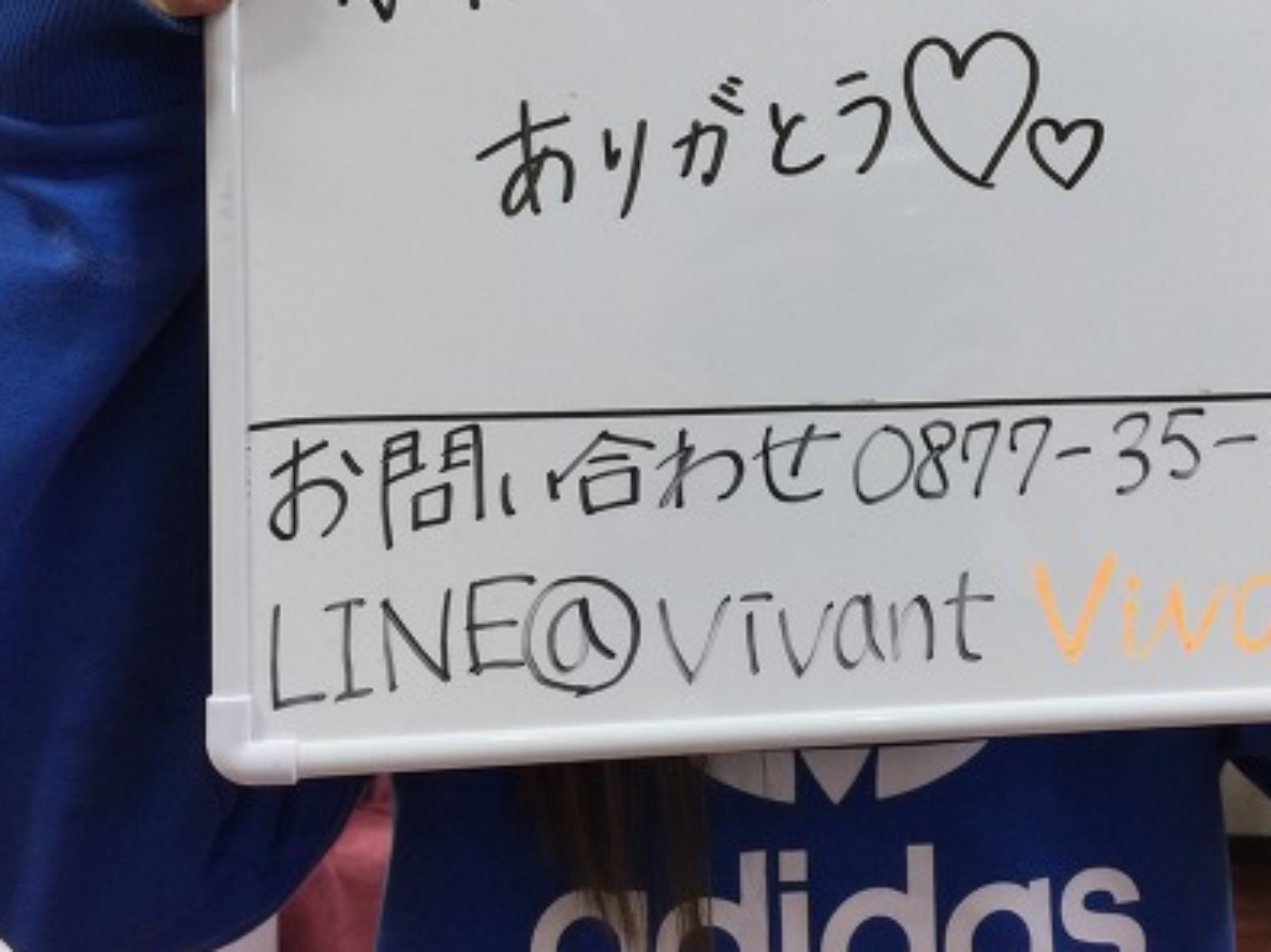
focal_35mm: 47
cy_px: 215
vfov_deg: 30.3
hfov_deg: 40.0
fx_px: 1725
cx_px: 830
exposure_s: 1/40
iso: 32
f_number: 2.2
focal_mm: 4.15
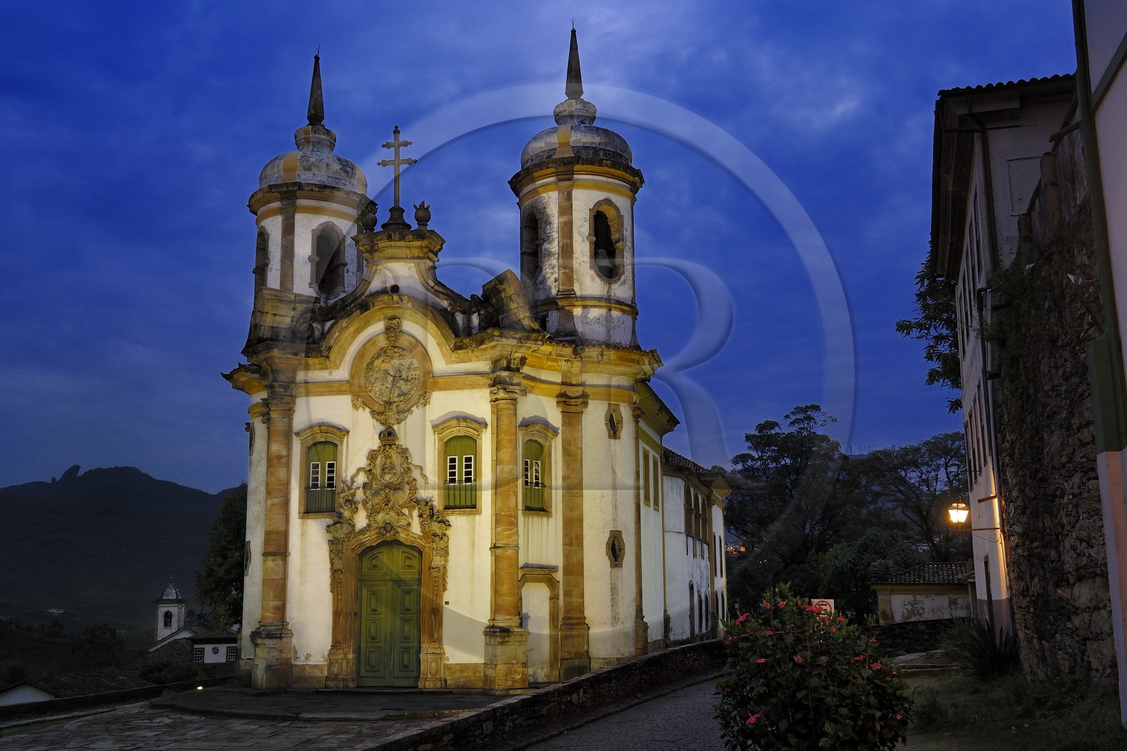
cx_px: 564
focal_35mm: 33
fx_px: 1033
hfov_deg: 57.2
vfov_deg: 40.0
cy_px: 376
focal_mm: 22
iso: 100
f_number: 8
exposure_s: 1.1
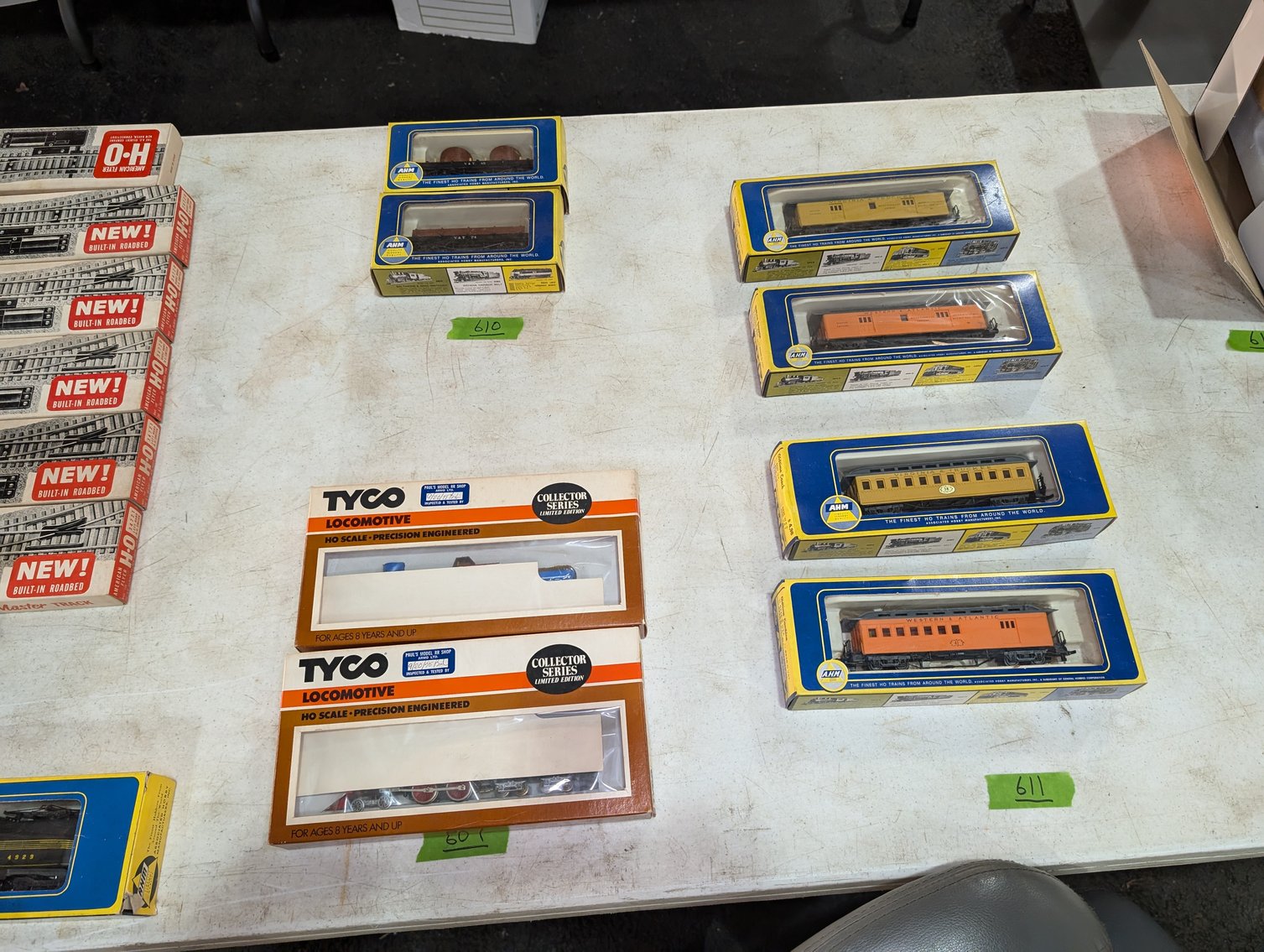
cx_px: 632
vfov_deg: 56.9
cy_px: 476
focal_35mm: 24
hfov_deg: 71.5
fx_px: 878
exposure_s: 1/120
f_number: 1.68
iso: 539
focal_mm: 6.9
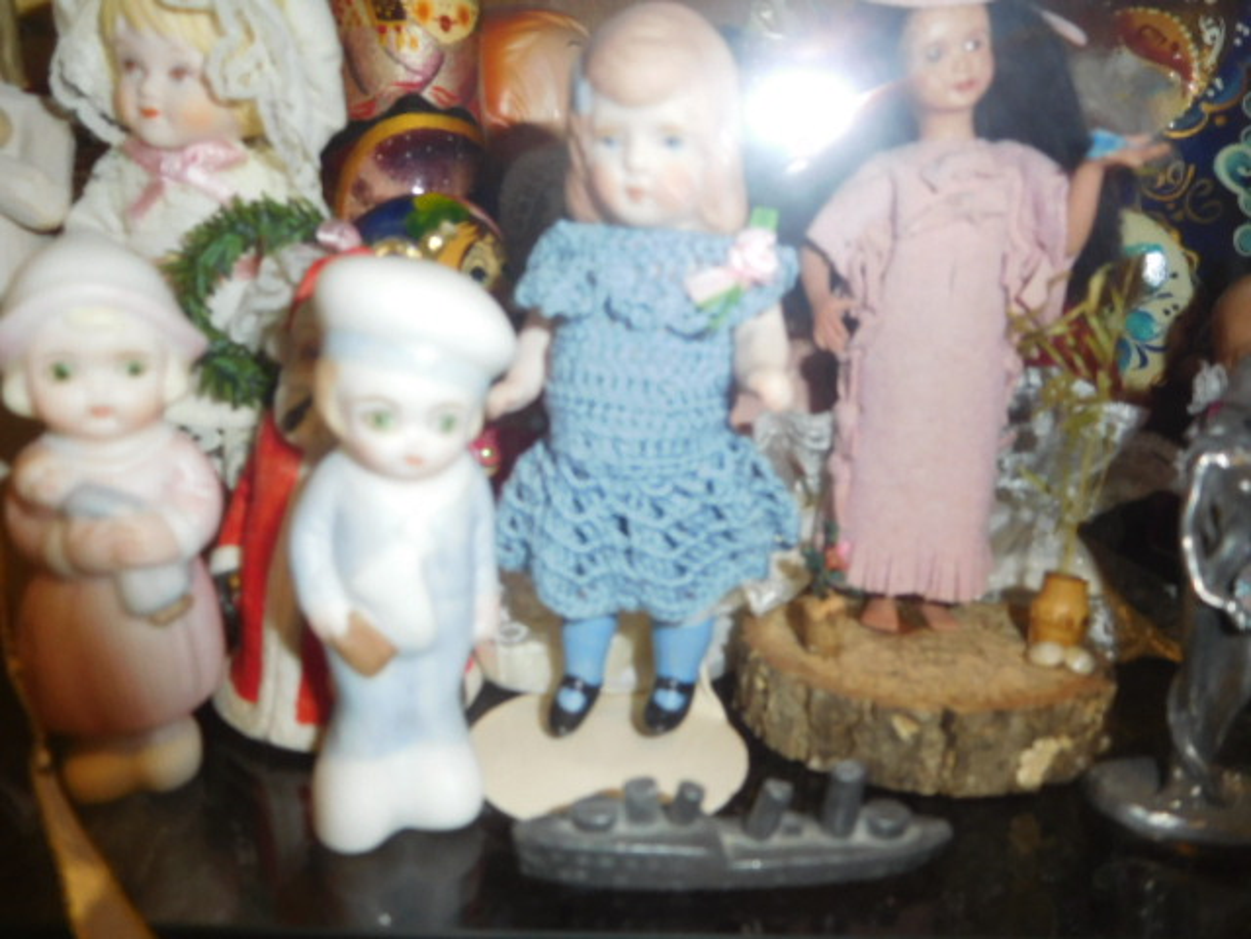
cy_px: 470
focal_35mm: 25
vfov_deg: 54.9
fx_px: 903
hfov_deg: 69.4
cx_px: 626
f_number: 3.4
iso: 125
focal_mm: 4.5
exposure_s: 1/30
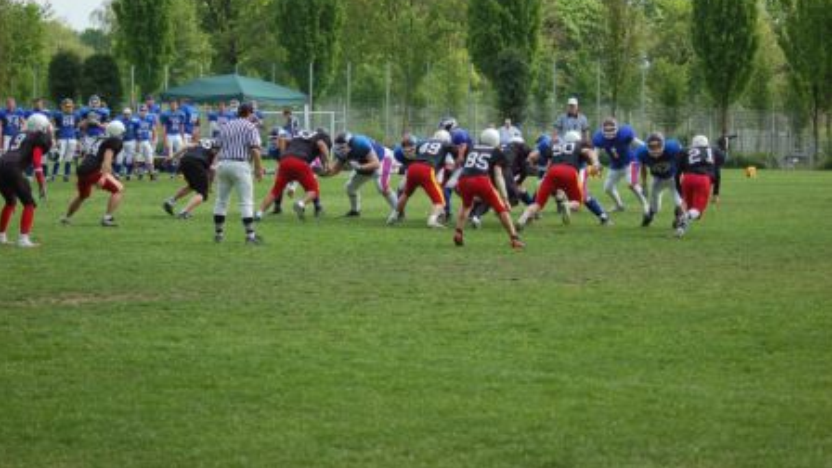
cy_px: 193
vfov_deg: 10.9
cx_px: 413
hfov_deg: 19.3
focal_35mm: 111
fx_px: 2449
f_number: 4
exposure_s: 1/1000
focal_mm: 70
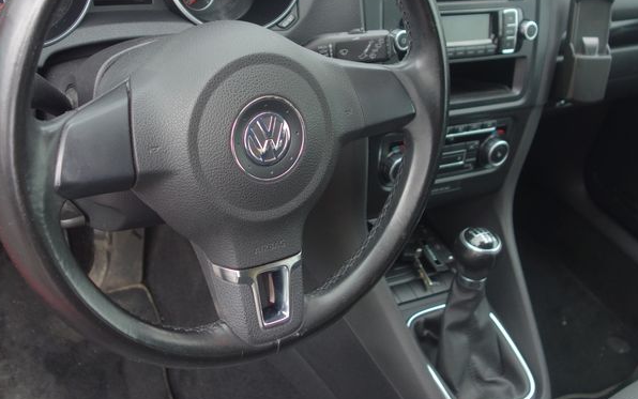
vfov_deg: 26.1
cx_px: 300
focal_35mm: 49
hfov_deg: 41.0
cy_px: 112
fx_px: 852
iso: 125
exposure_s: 1/160
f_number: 2.2
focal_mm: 10.4
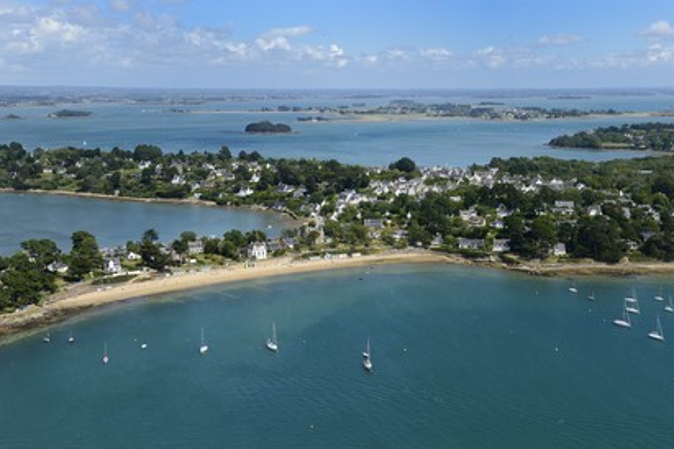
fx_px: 917
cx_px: 335
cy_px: 224
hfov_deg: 40.3
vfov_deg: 27.5
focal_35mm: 49
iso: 400
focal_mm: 48
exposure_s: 1/1000
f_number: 8
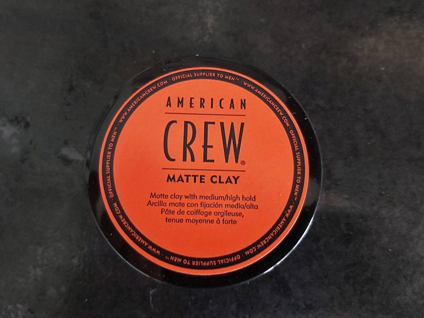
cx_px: 206
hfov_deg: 63.4
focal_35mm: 28
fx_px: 343
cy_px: 148
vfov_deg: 49.7
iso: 500
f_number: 1.7
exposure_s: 1/25
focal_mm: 3.92
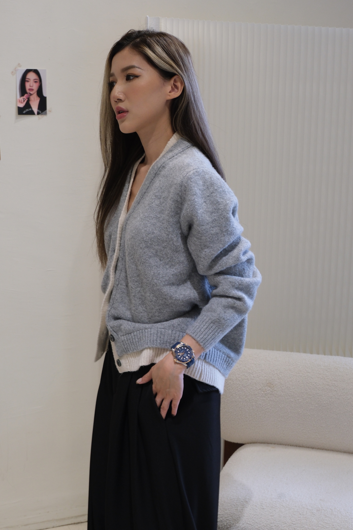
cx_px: 178
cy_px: 257
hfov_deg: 24.2
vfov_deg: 35.6
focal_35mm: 56
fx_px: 823
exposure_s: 1/105
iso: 1000
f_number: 5.2
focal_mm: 36.3
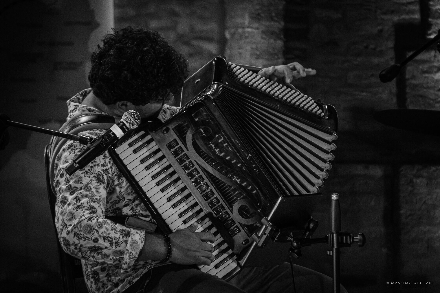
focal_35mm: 405
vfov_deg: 3.4
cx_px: 220
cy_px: 146
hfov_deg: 5.1
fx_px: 4950
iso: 6400
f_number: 6.3
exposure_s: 1/100
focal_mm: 270
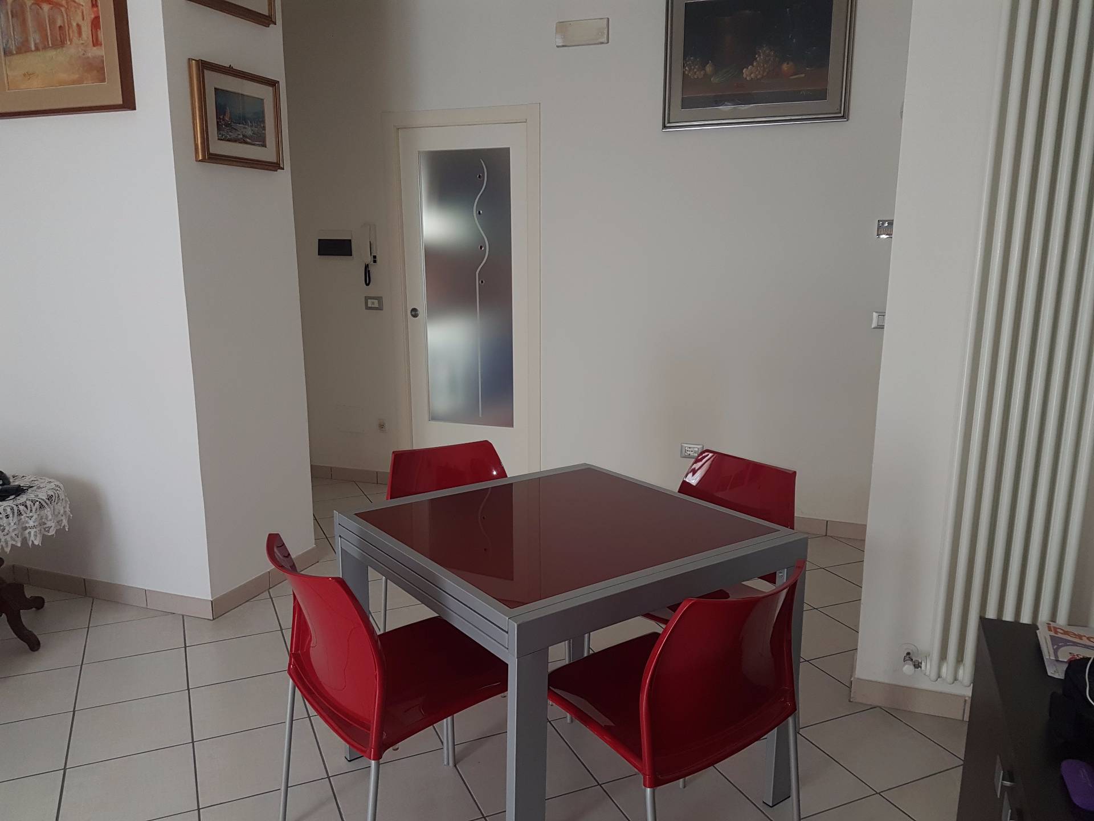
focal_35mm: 26
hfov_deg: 67.3
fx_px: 822
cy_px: 410
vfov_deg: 53.1
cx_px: 547
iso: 100
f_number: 1.7
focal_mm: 4.2
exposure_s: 1/50
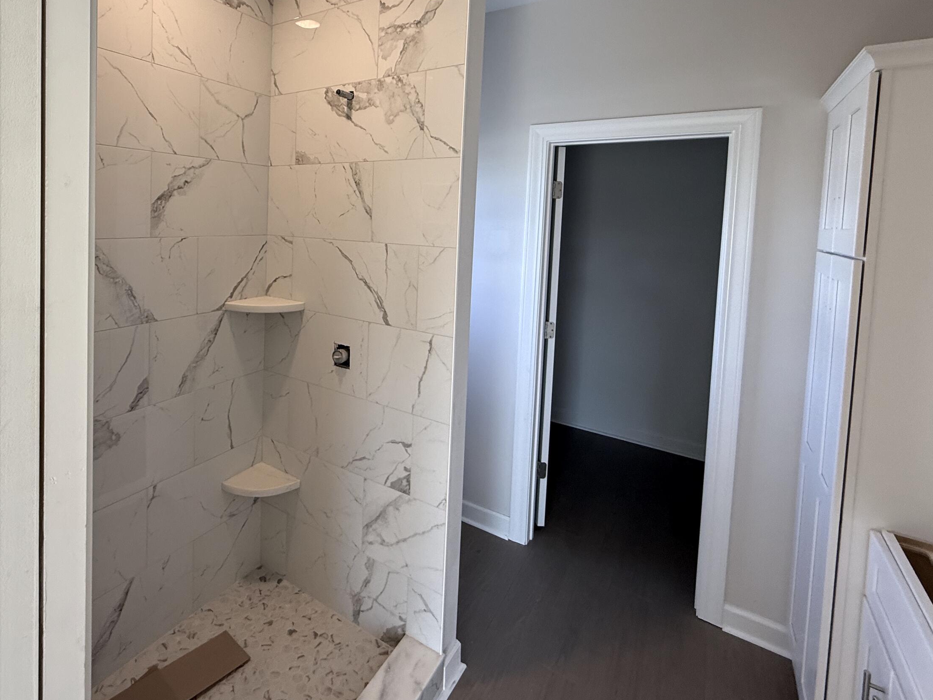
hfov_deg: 82.8
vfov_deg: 67.0
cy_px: 241
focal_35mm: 19
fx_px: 512
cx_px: 340
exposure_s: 1/120
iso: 125
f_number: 2.2
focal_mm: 2.22
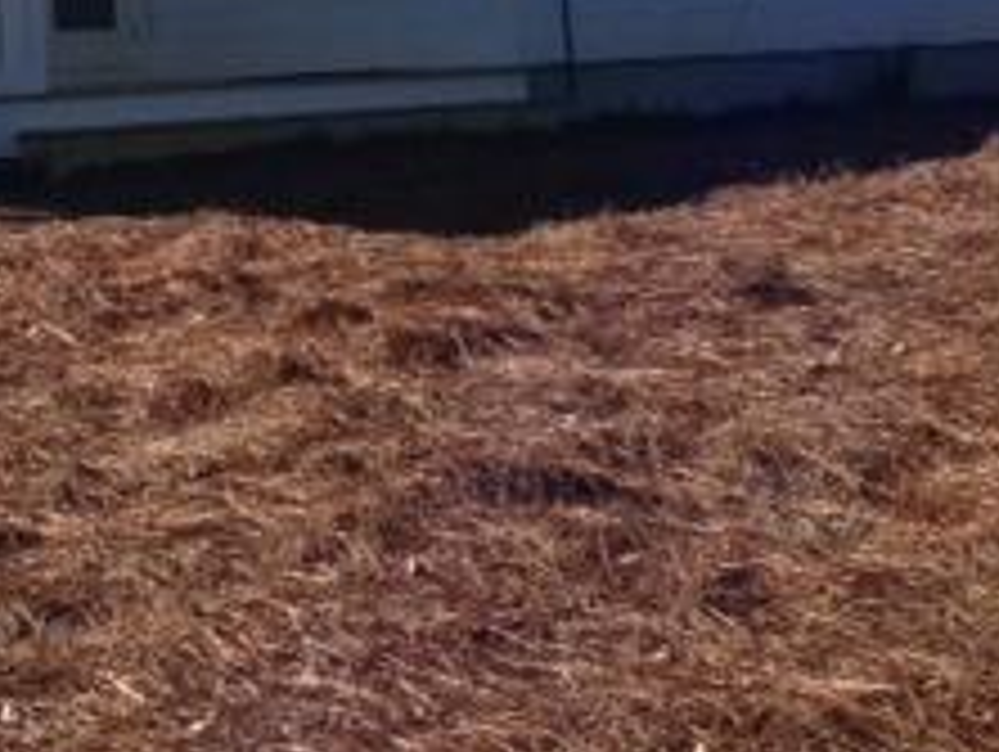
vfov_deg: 15.2
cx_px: -27
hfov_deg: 19.9
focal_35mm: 95
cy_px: -59
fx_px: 2745
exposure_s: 1/1427
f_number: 2.4
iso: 50
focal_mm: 4.13
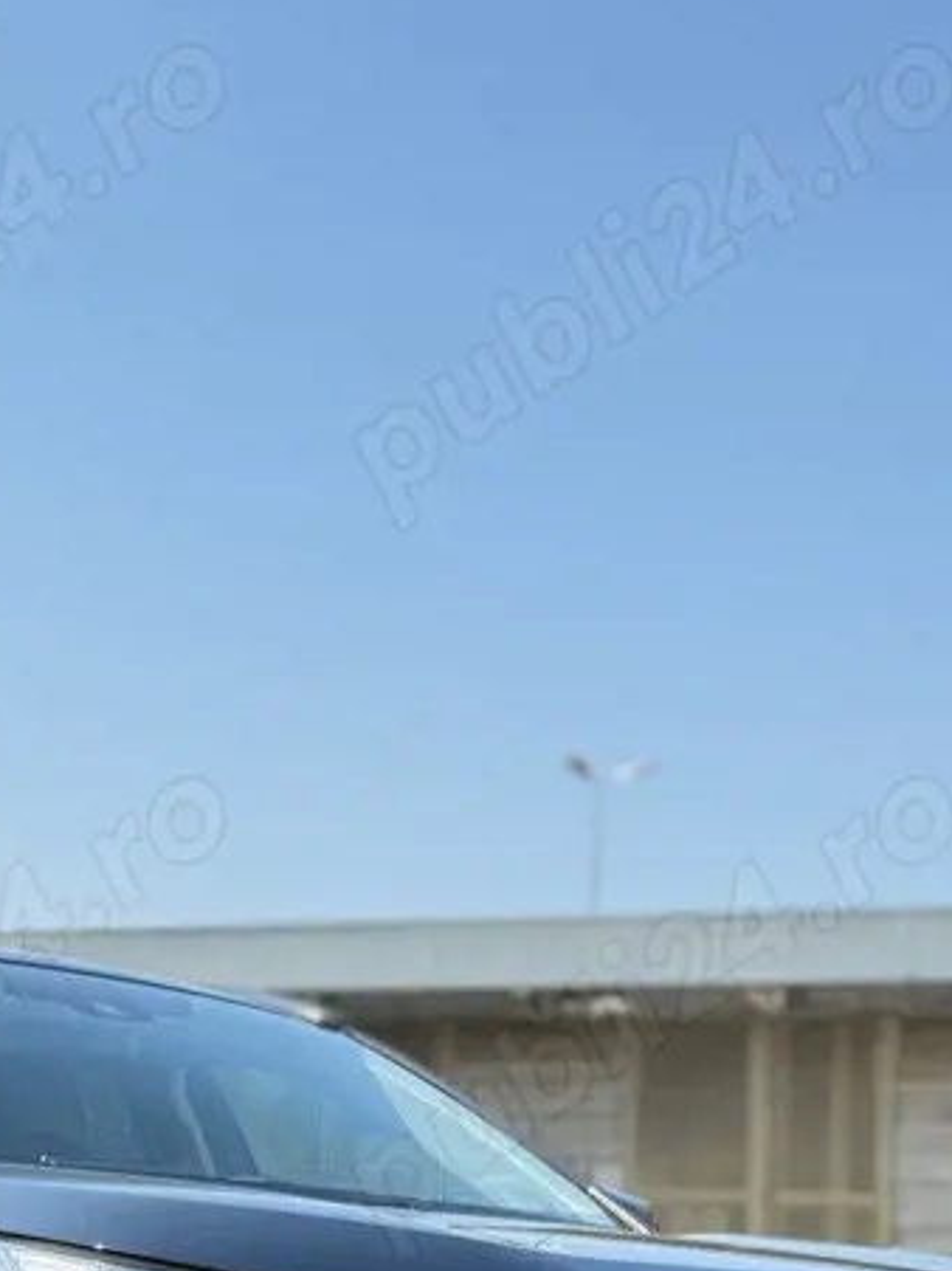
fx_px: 2605
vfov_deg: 26.6
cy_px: 1113
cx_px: 110
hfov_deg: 20.3
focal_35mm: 71
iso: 100
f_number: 1.78
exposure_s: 1/1770
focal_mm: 6.76
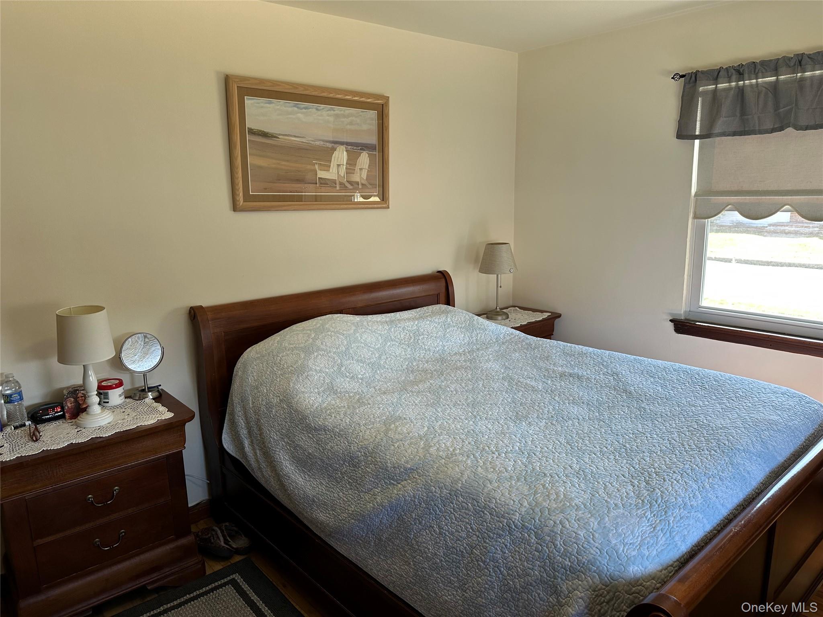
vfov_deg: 56.8
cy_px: 308
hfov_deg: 71.6
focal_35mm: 24
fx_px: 571
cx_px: 412
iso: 100
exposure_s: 1/120
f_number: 1.78
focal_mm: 6.86
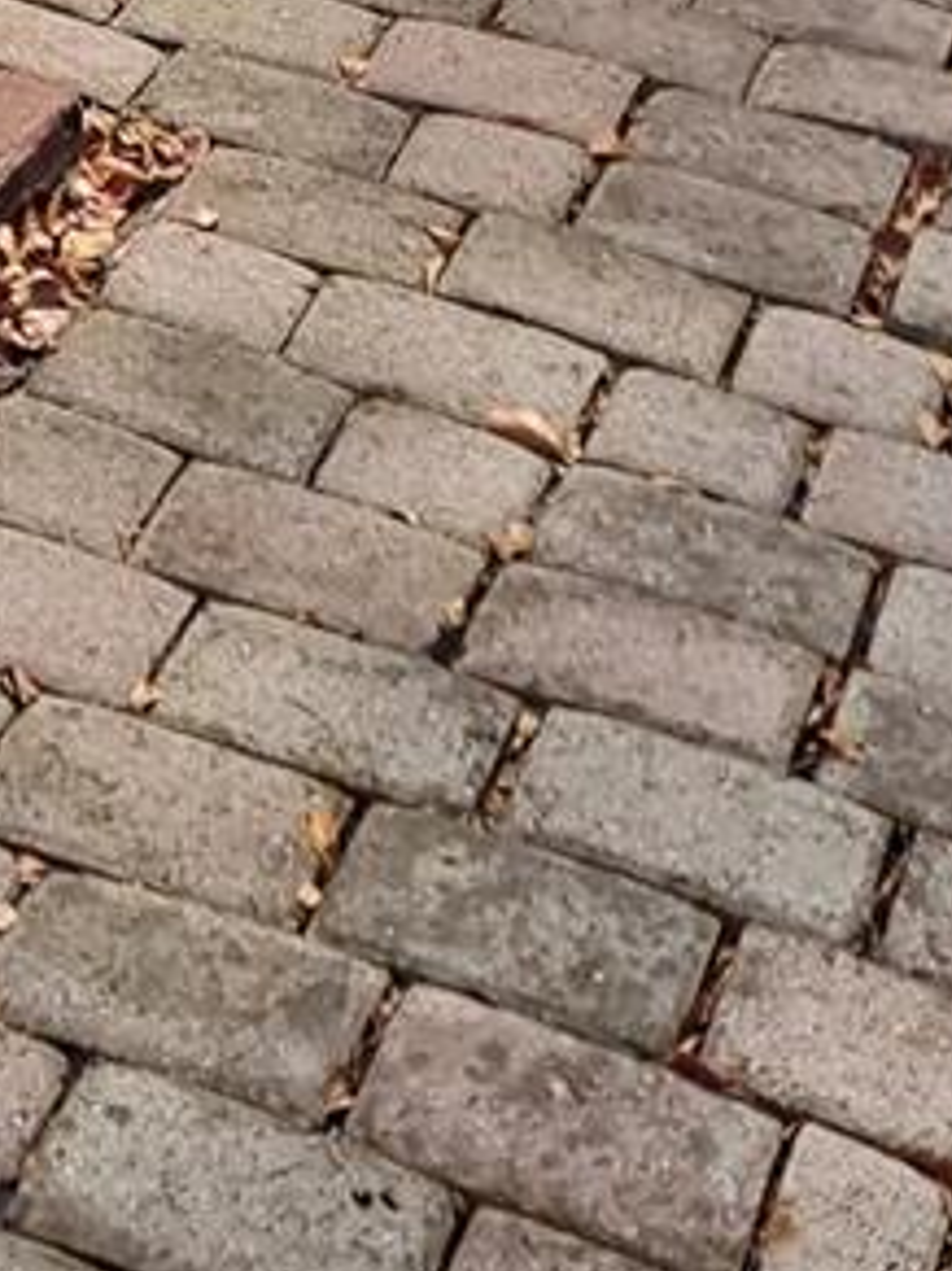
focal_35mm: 103
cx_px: -297
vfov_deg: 17.1
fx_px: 3780
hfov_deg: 13.8
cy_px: -690
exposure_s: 1/272
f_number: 2
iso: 32
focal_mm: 4.6
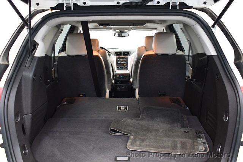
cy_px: 81
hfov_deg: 53.1
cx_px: 122
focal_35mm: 36
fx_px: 243
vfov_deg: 36.9
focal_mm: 18
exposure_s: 1/60
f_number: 3.5
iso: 3200
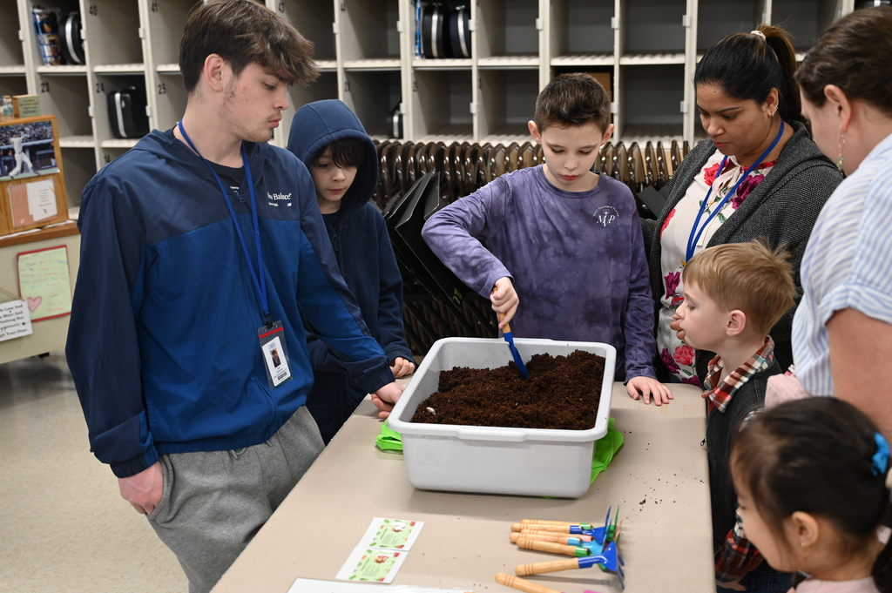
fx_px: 1065
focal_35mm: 43
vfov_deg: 31.1
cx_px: 446
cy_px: 296
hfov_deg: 45.5
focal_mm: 43
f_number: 4
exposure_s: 1/125
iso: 900
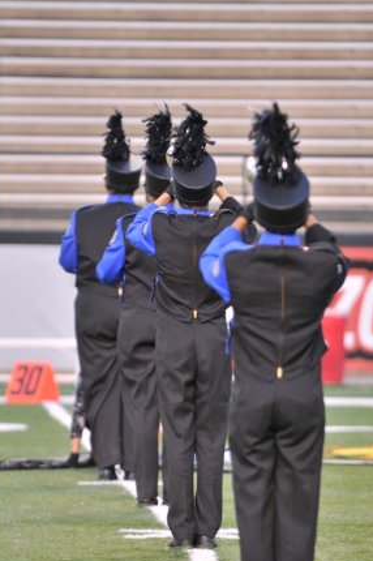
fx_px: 6195
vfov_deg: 5.2
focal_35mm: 398
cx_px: 229
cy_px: 344
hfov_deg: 3.4
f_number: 2.8
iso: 200
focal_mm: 190
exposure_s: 1/80
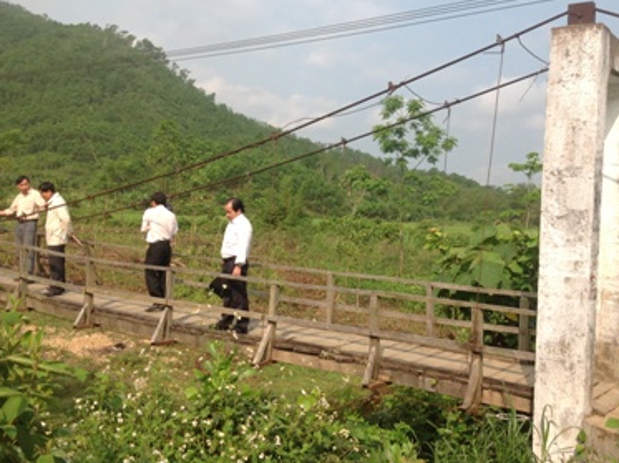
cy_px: 212
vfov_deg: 34.3
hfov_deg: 44.8
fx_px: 750
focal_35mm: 42
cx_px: 320
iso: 50
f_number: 2.4
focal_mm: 4.28
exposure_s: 1/1439
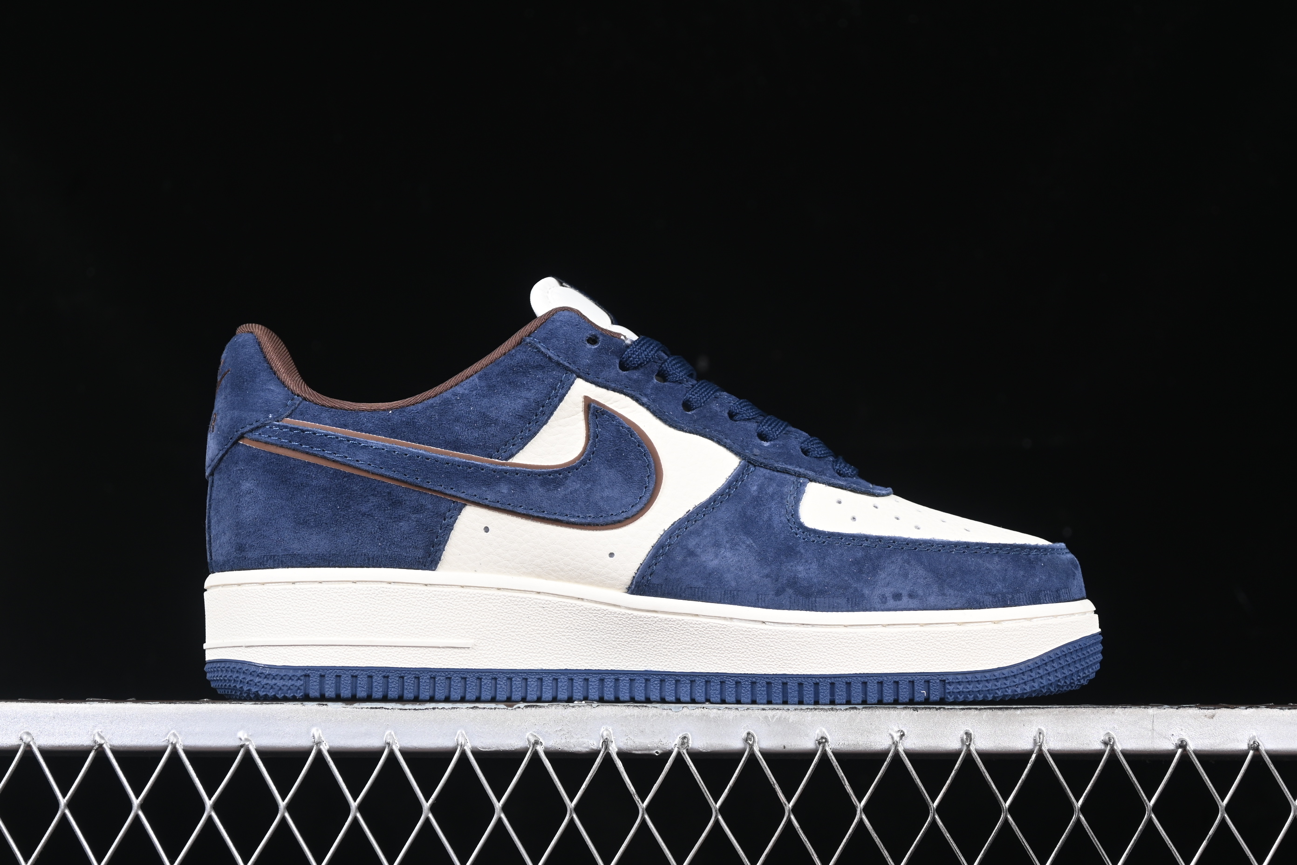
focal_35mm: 75
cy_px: 432
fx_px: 2702
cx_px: 648
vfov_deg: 18.2
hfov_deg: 27.0
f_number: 6.3
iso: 160
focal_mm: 50
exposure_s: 1/60
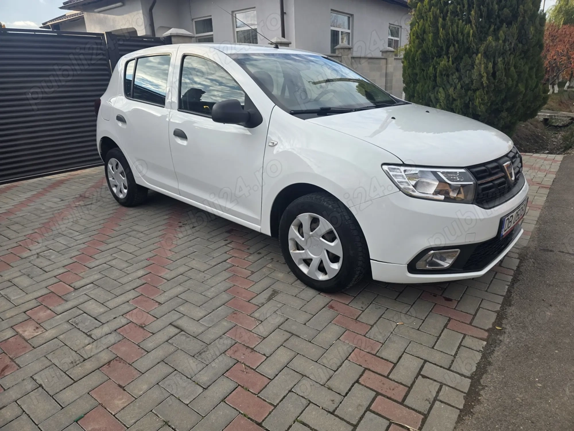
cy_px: 216
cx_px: 287
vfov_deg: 58.9
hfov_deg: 73.9
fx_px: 381
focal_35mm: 23
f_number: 1.7
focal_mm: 6.3
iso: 80
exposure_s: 1/1690
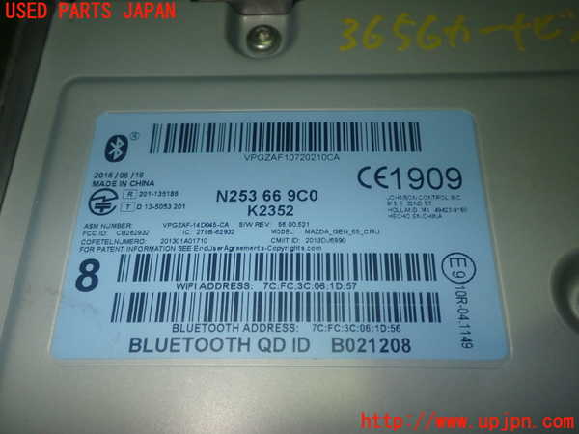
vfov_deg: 39.7
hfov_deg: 51.4
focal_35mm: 36
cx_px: 290
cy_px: 217
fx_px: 602
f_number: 7.1
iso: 200
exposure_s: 1/40
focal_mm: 6.37
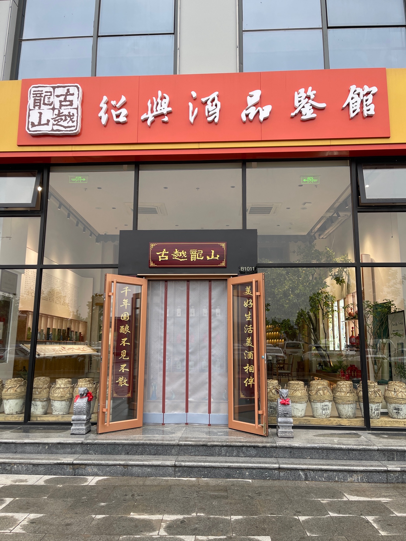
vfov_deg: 69.4
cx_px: 203
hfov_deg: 54.9
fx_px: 391
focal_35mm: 25
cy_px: 270
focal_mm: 5.1
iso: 64
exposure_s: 1/121
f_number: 1.6
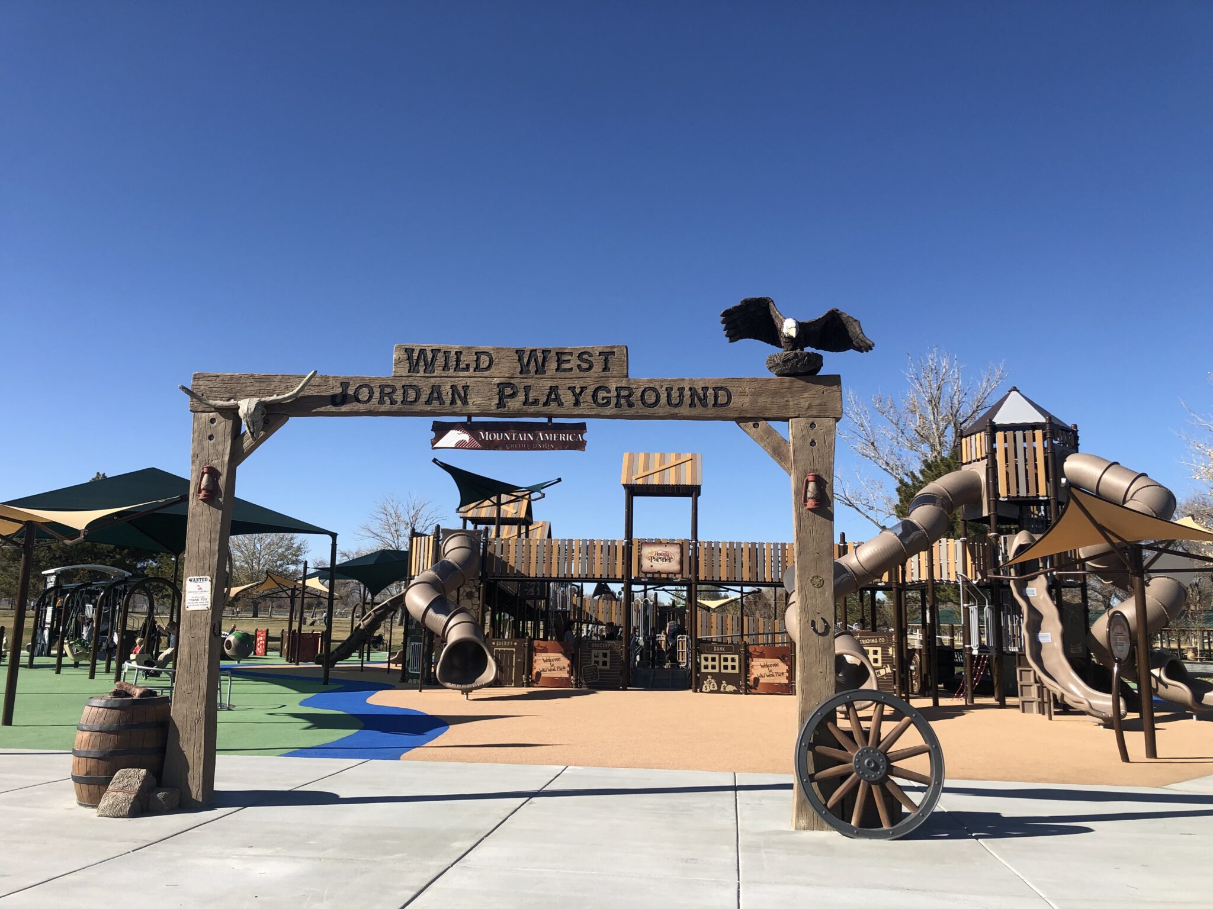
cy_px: 454
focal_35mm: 28
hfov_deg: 63.4
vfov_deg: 49.7
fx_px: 981
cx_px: 606
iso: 20
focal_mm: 3.99
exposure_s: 1/1919
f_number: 1.8
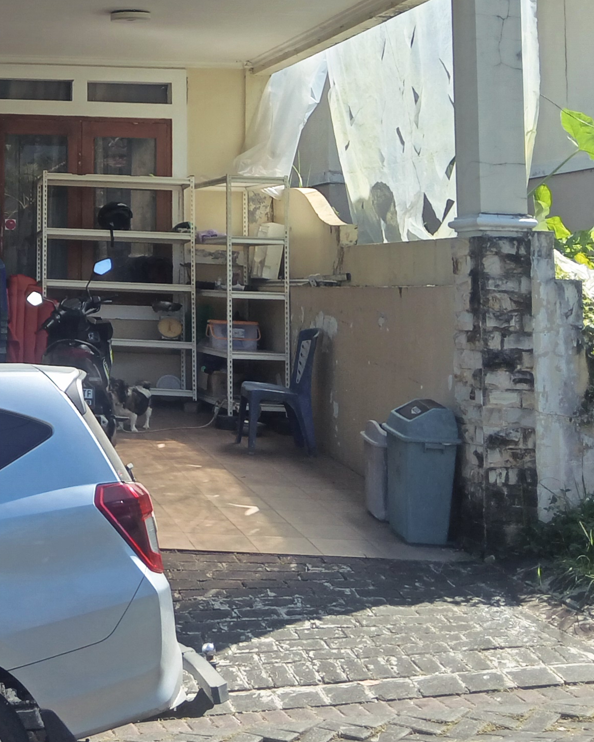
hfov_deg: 19.4
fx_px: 1560
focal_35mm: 71
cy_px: 75
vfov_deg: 25.9
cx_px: -239
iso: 20
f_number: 1.8
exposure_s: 1/614
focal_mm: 3.98
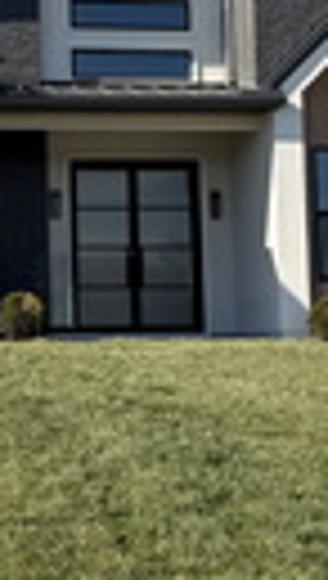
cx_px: 4
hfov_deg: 14.8
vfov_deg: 24.9
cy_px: -2
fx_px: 1247
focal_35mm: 81
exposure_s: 1/2907
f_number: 1.78
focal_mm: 6.76
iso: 80
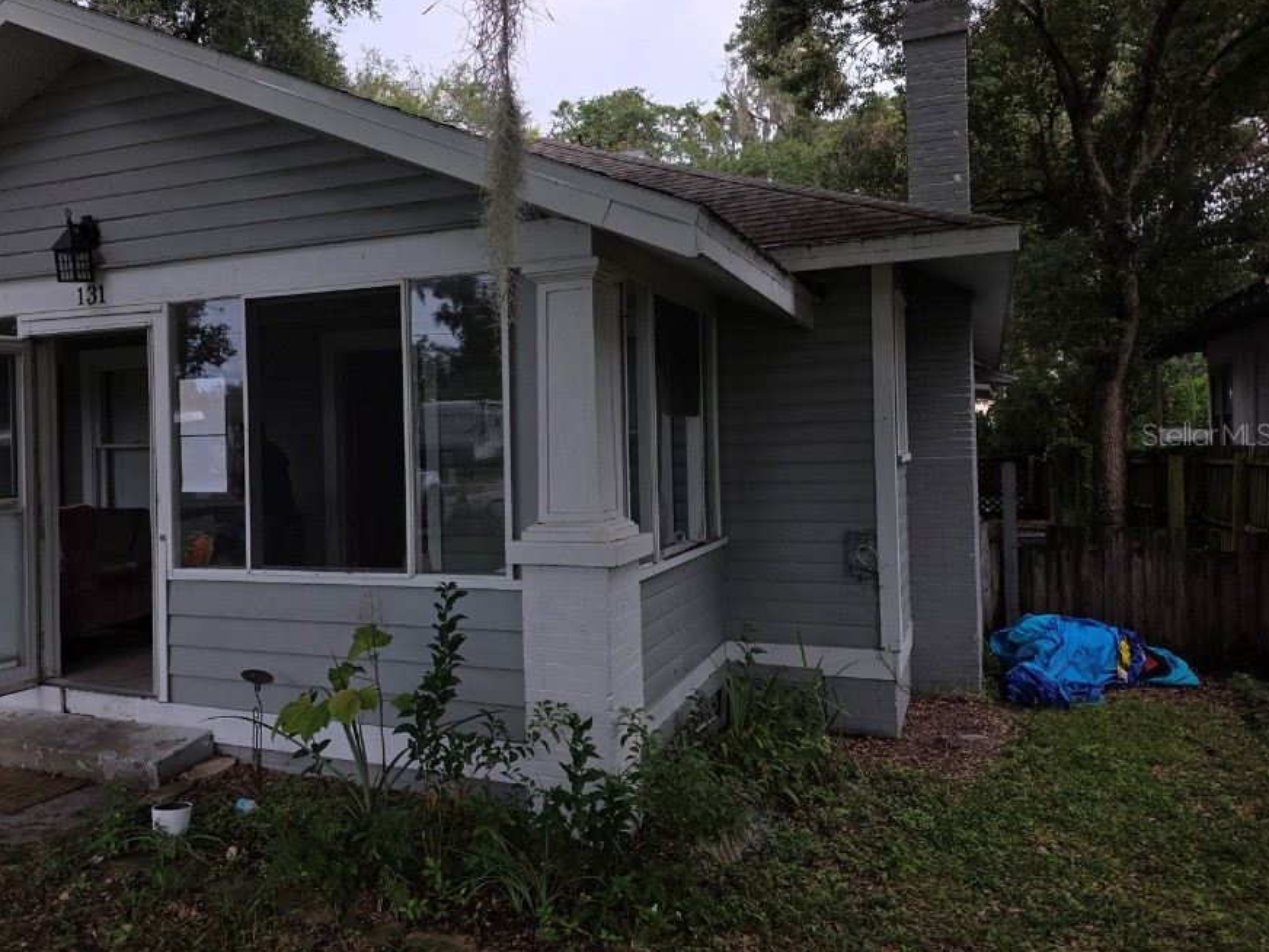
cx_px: 534
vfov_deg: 51.3
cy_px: 434
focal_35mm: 27
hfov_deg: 64.9
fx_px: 990
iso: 12
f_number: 1.7
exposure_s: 1/311
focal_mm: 6.25
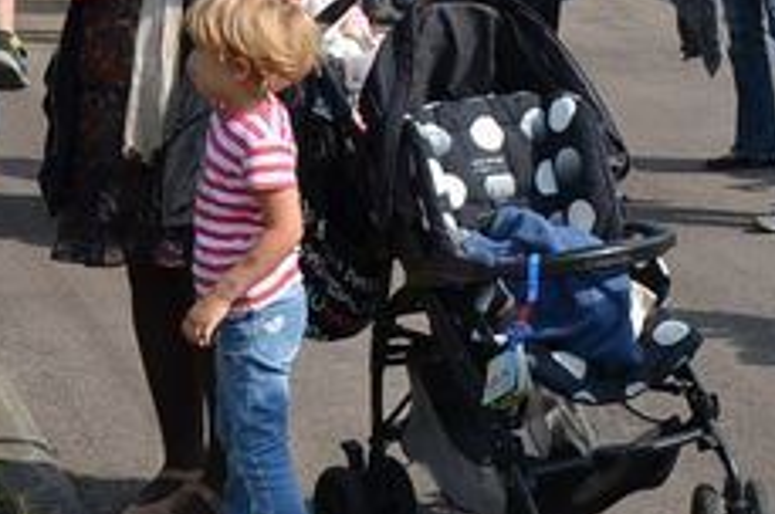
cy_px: -152
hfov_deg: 13.4
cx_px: 1181
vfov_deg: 9.3
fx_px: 3096
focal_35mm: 144
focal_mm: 22
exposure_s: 1/250
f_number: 8
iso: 125
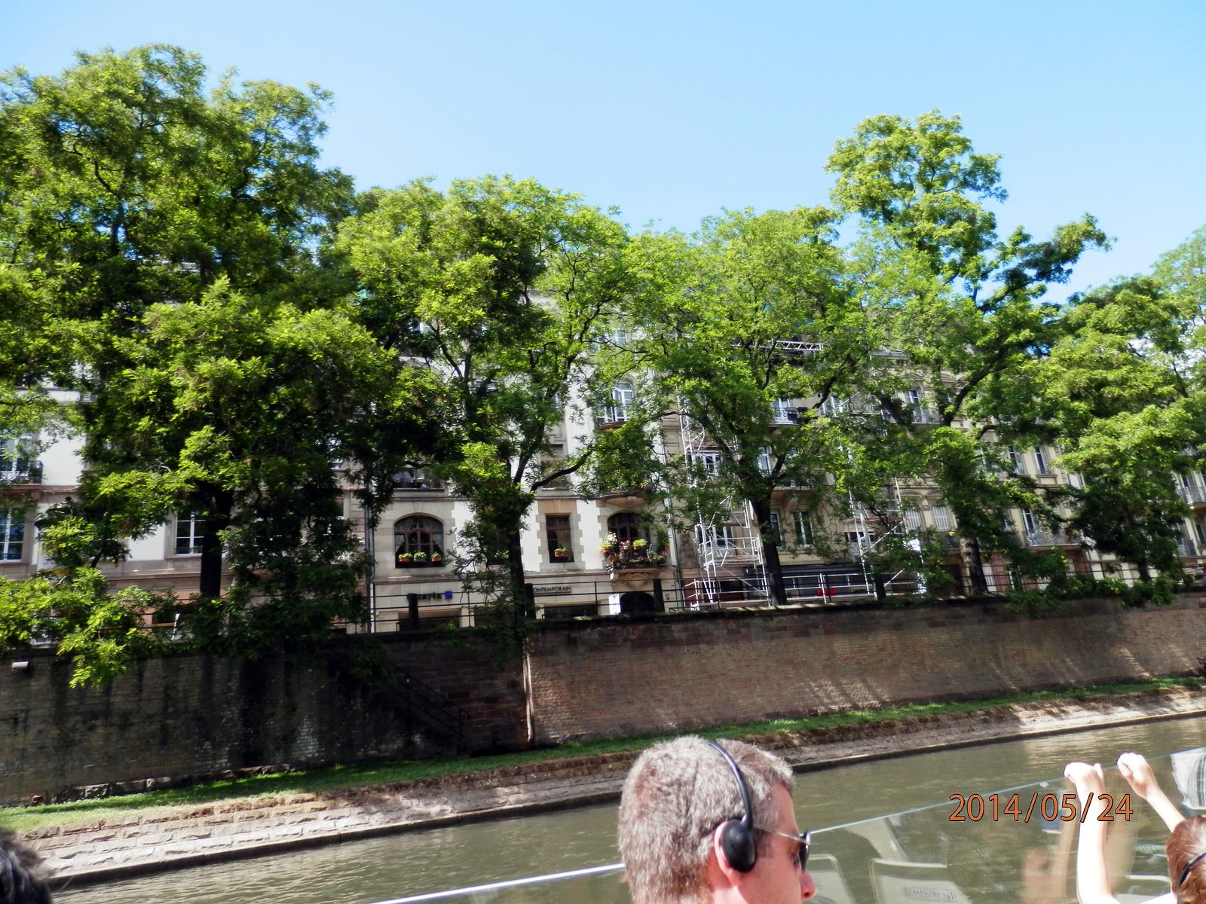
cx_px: 603
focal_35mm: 25
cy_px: 452
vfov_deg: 54.9
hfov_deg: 69.4
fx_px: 871
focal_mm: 4.5
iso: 80
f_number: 3
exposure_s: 1/400
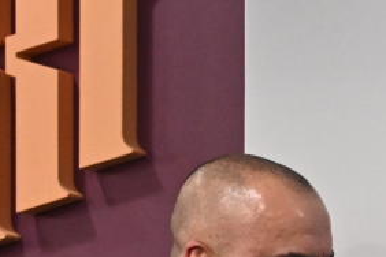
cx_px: 1031
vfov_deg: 6.8
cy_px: 487
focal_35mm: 195
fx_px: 2091
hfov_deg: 9.1
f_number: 4
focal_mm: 34
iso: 2500
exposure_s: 1/200
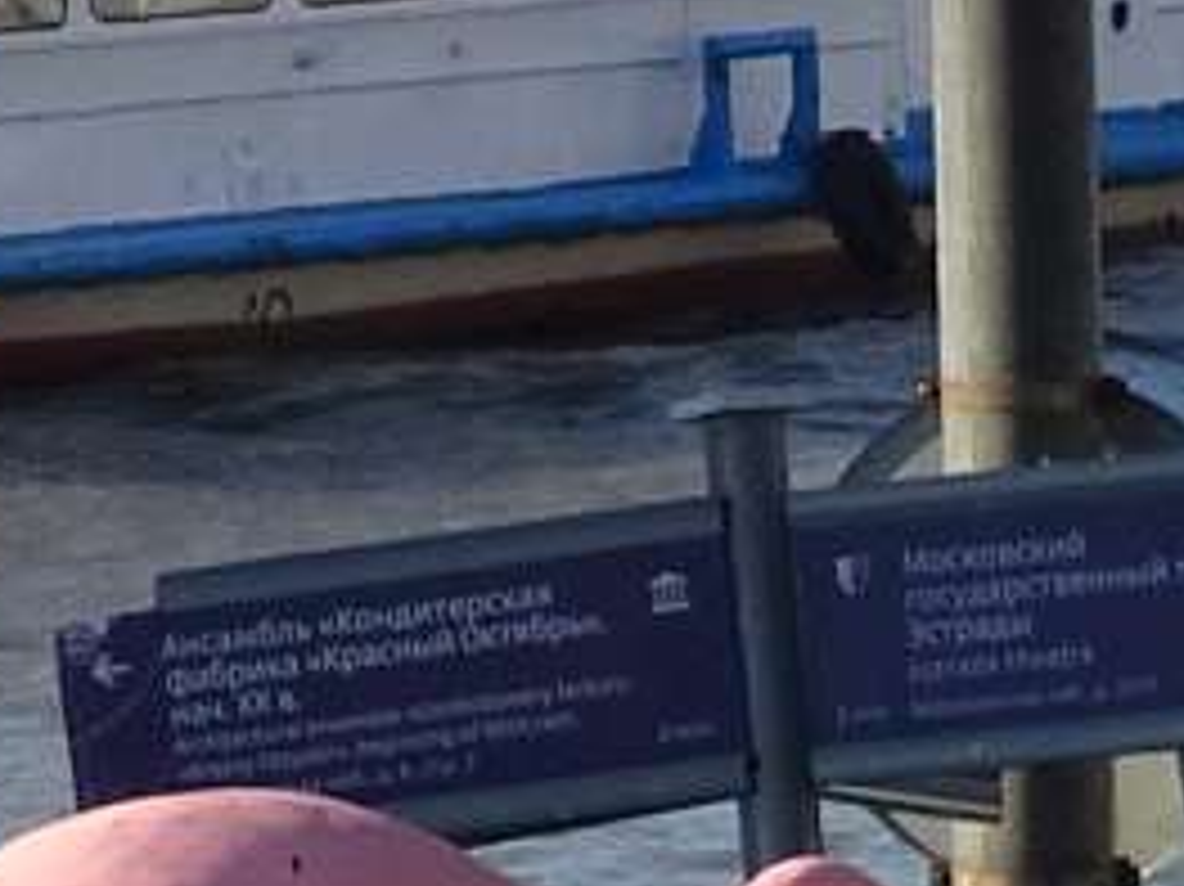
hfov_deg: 1.2
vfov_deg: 0.9
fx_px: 55693
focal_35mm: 1629
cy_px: 1851
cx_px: 1459
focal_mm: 37.35
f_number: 6.3
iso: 80
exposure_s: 1/250
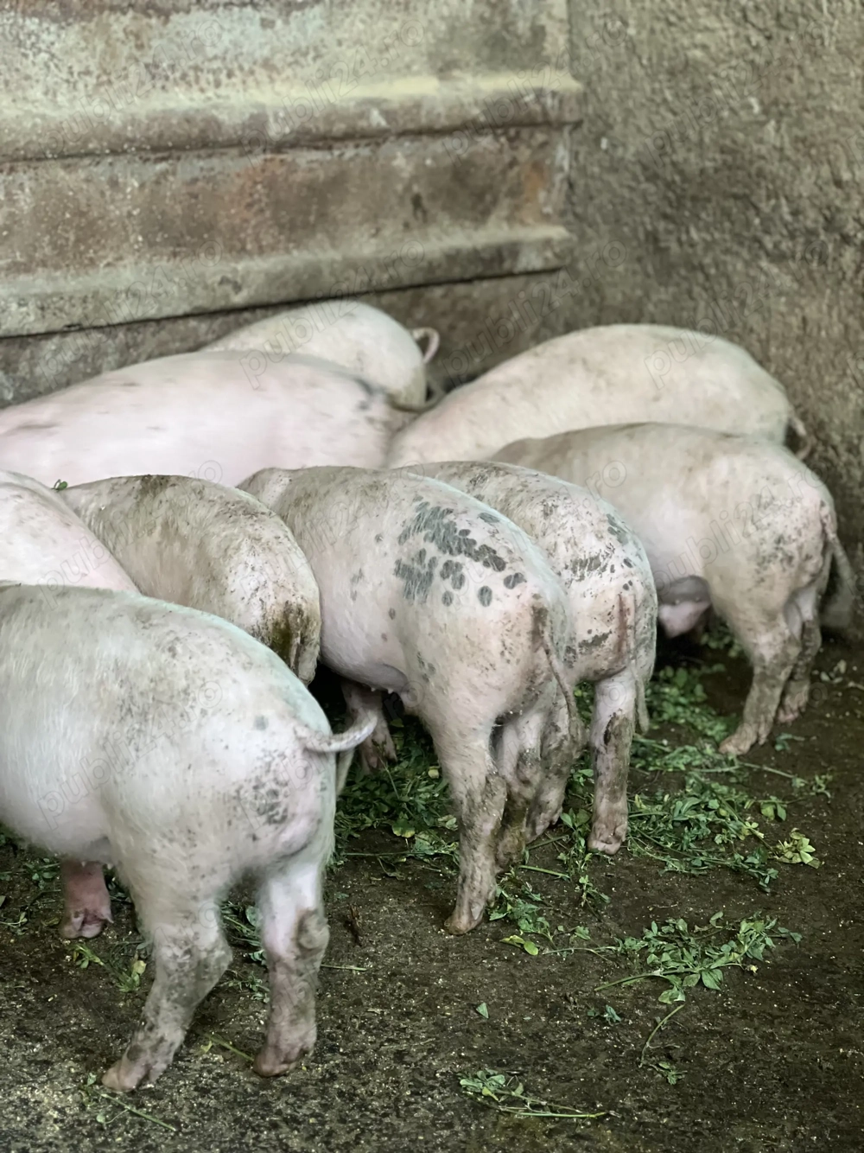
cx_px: 432
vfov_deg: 25.3
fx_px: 2563
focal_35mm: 77
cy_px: 576
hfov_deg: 19.1
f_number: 2.8
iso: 320
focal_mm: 9
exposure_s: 1/40
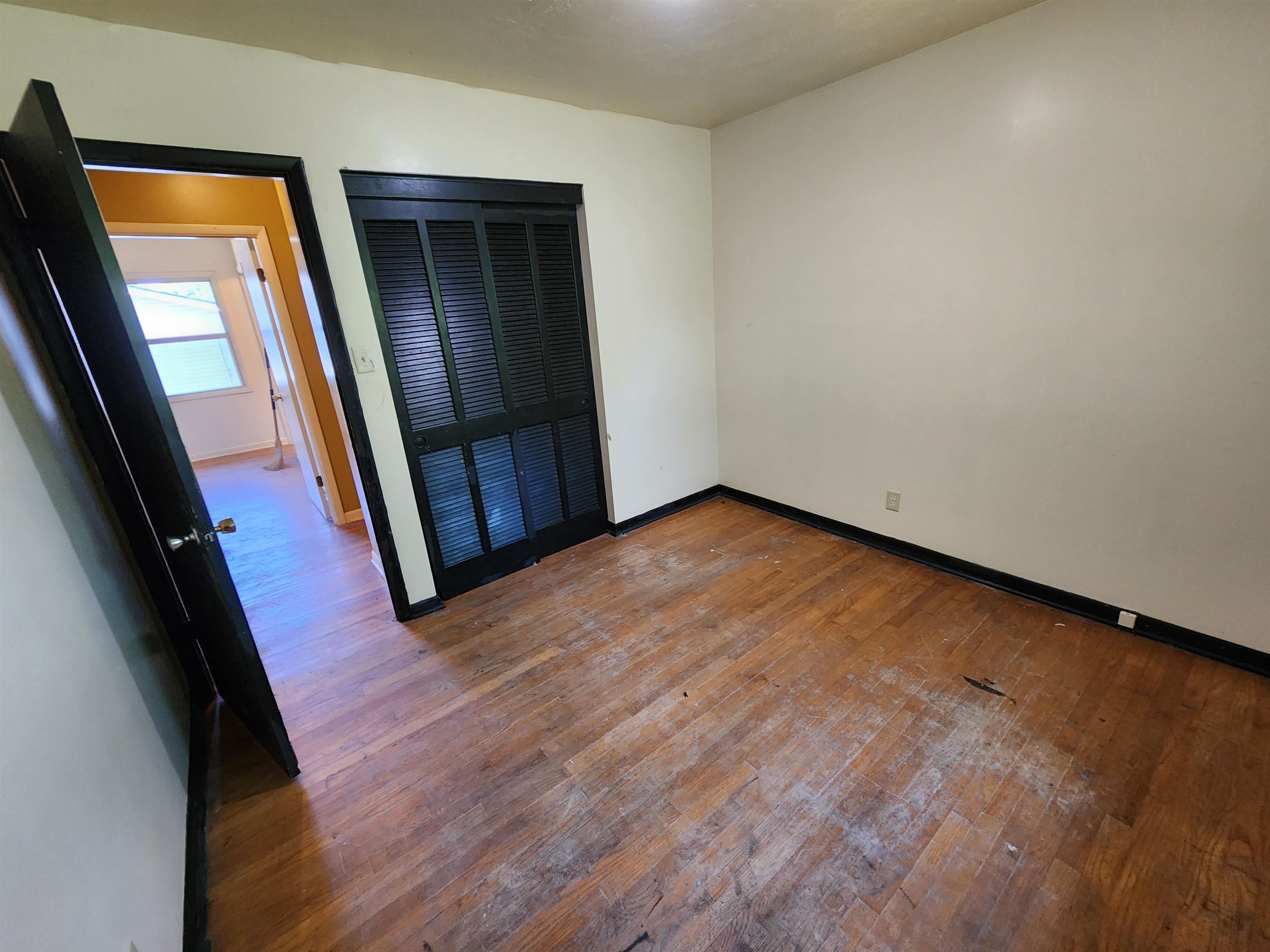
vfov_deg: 89.9
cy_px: 476
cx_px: 635
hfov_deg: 106.2
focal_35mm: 13
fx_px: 477
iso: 400
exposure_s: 1/60
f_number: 2.2
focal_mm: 2.2
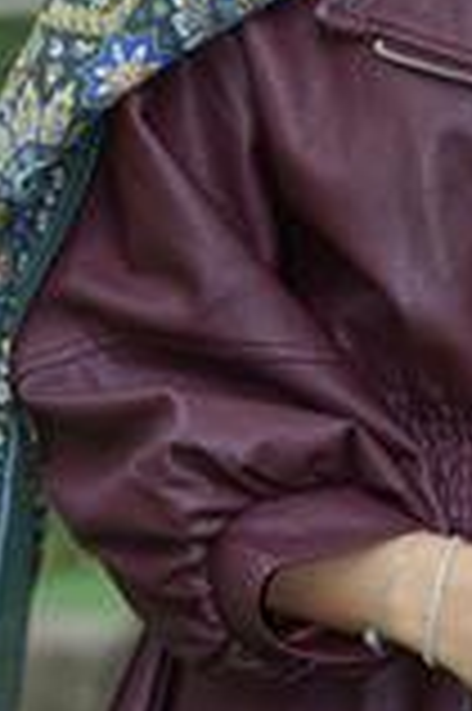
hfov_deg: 4.6
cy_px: -99
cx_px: 508
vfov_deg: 6.8
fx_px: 5913
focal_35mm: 300
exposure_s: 1/100
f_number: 4.5
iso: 200
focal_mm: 102
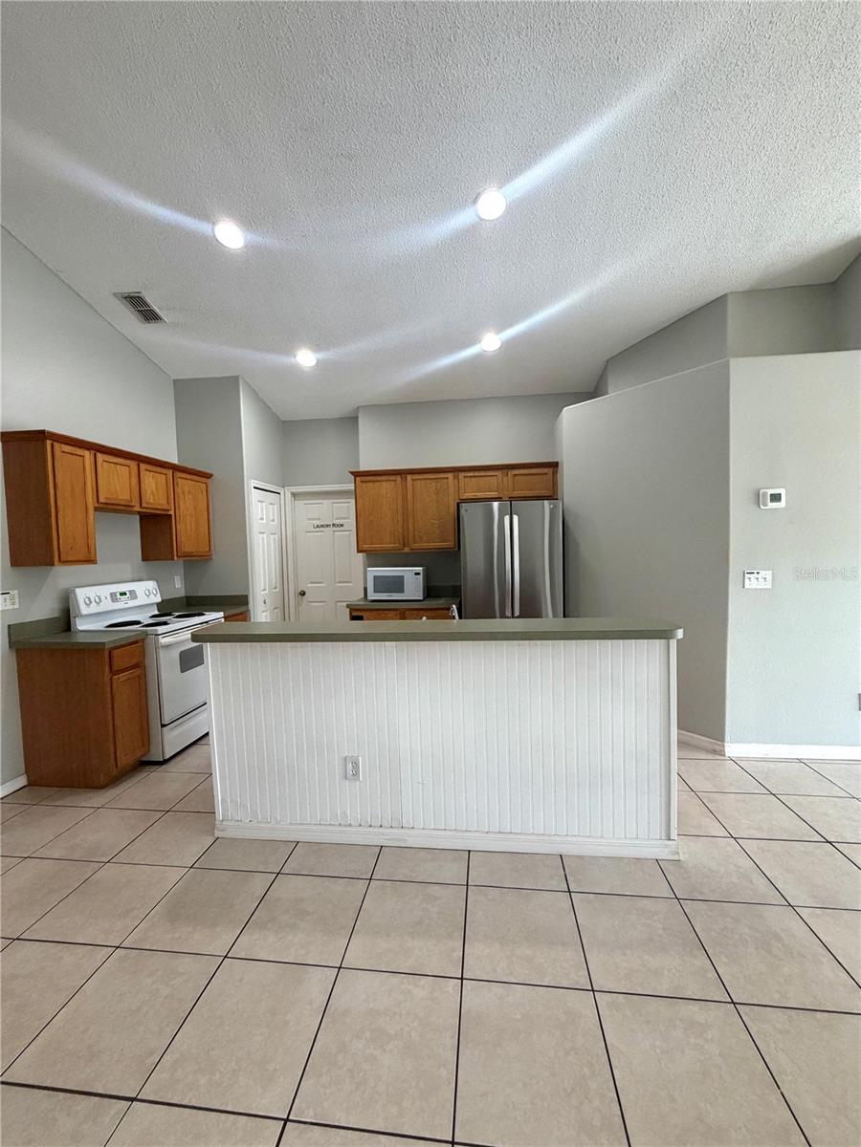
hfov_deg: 85.7
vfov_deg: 102.1
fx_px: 464
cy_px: 574
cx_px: 430
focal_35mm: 14
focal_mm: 2.22
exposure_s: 1/120
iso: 250
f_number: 2.2
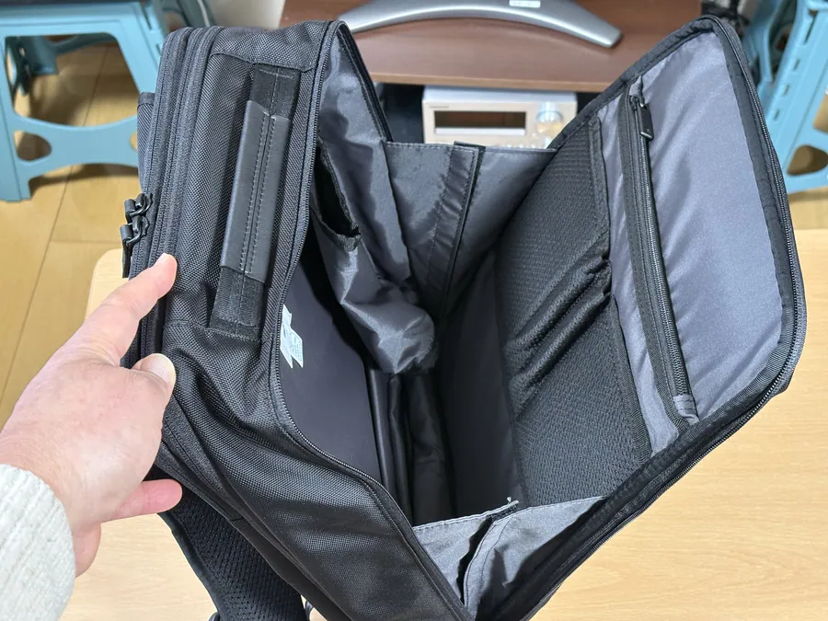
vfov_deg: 28.0
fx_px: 1244
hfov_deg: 36.8
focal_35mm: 52
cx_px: 414
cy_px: 310
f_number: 1.6
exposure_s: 1/40
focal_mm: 5.96
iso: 250
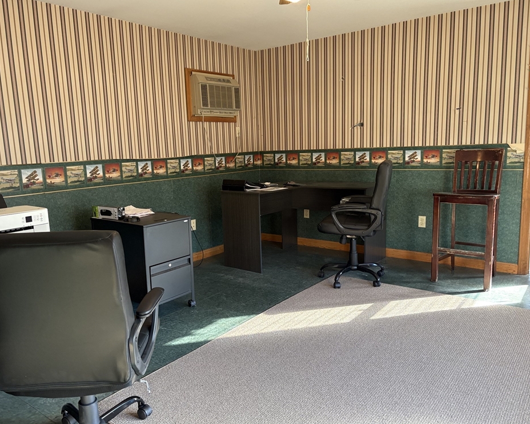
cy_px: 210
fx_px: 439
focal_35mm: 28
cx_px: 254
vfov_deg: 51.5
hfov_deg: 62.2
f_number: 1.6
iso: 160
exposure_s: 1/60
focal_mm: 5.96
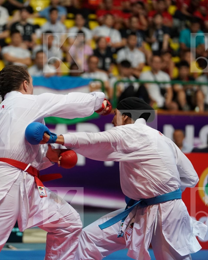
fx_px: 1447
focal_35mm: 188
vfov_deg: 10.3
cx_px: 63
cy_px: 130
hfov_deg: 8.2
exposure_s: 1/1000
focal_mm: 133
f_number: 2.8
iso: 4000
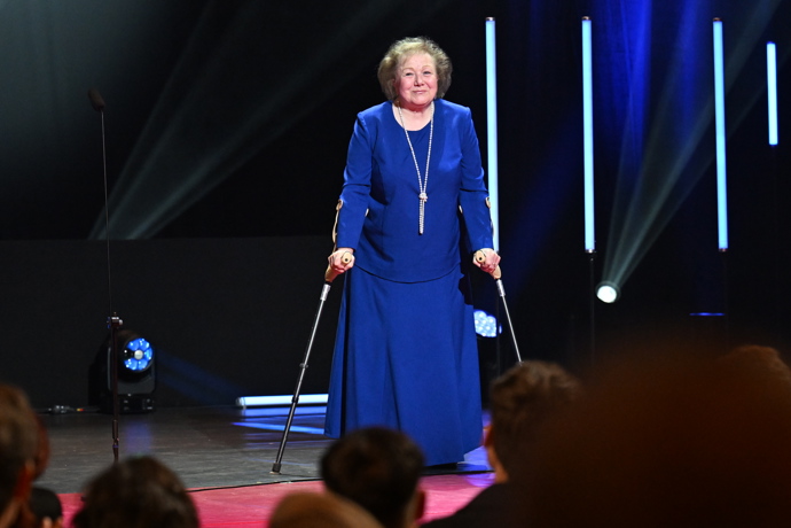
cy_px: 264
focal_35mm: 187
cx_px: 396
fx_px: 4108
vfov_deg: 7.3
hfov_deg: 11.0
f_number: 4
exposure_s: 1/400
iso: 5000
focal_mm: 125
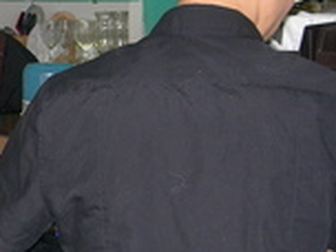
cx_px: -33
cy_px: 90
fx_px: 1213
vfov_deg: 11.8
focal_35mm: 125
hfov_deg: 15.4
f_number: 2.8
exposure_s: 1/60.1
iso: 59
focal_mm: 7.8
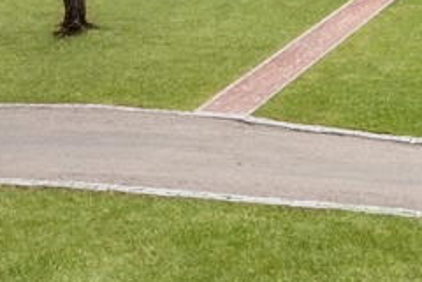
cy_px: -235
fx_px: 1102
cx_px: 536
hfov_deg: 20.0
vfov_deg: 13.1
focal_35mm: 94
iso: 100
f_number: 2.8
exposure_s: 1/1500
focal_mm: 8.38
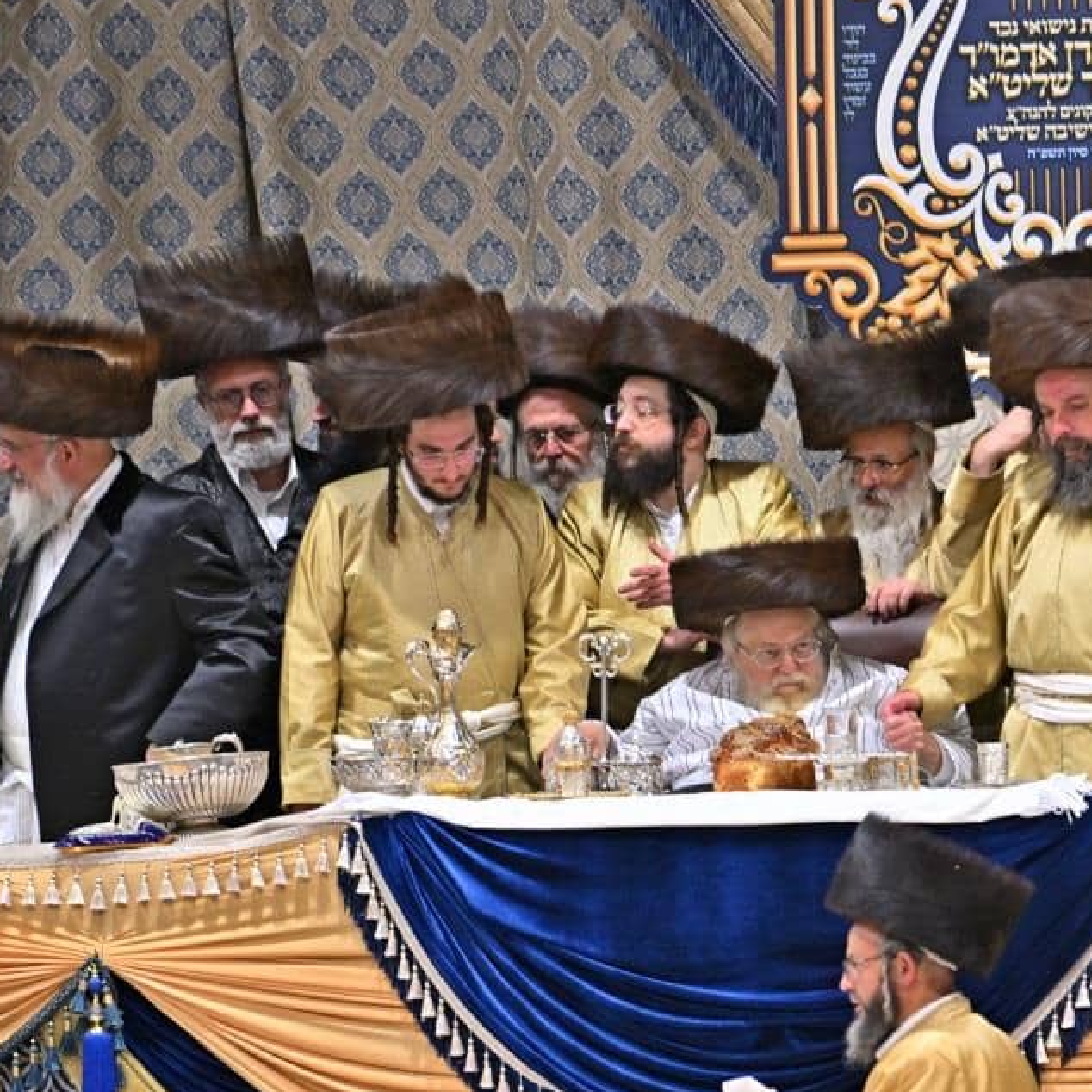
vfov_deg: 4.3
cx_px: 868
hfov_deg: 4.3
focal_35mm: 412
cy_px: 554
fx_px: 14704
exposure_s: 1/250
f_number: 2.8
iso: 640
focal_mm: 200
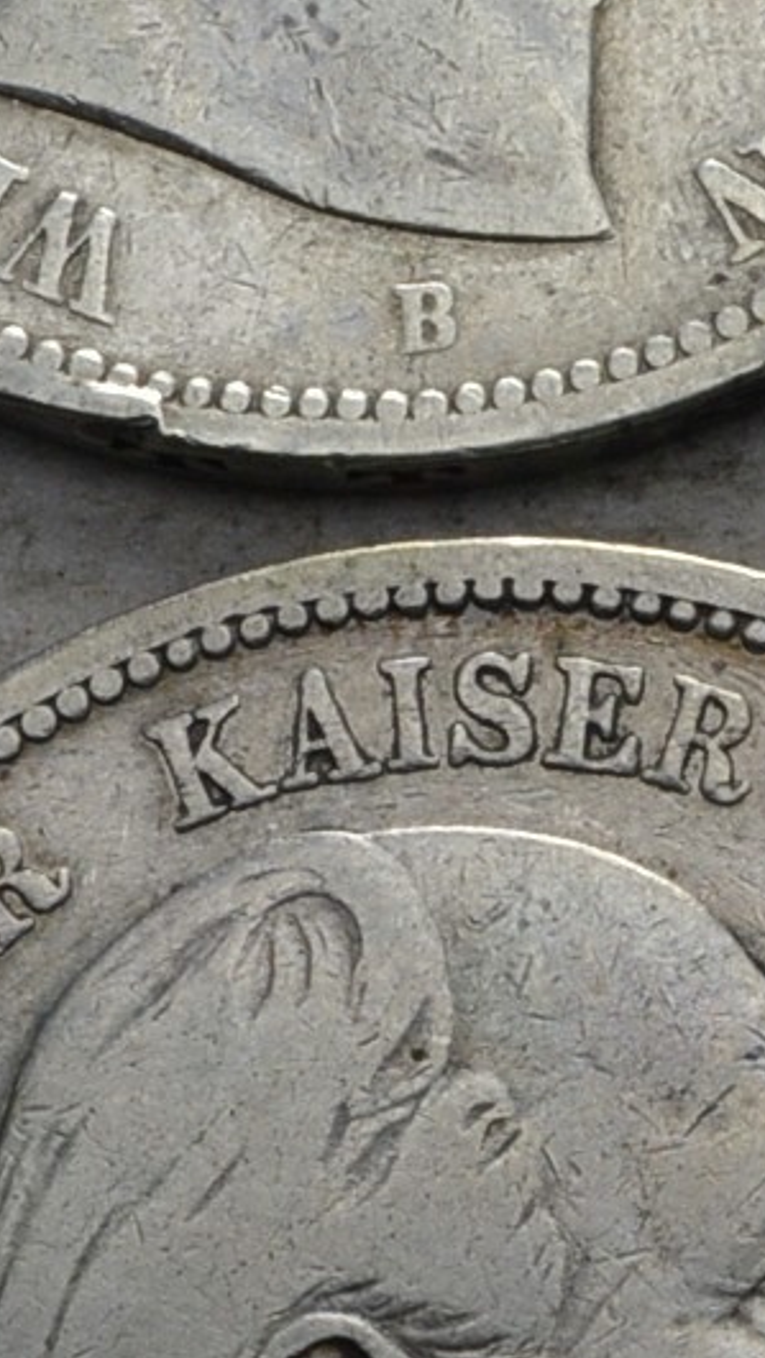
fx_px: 9441
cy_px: 570
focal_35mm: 262
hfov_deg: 4.6
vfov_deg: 8.2
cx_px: 1660
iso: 400
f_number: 14
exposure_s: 1/250
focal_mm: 36
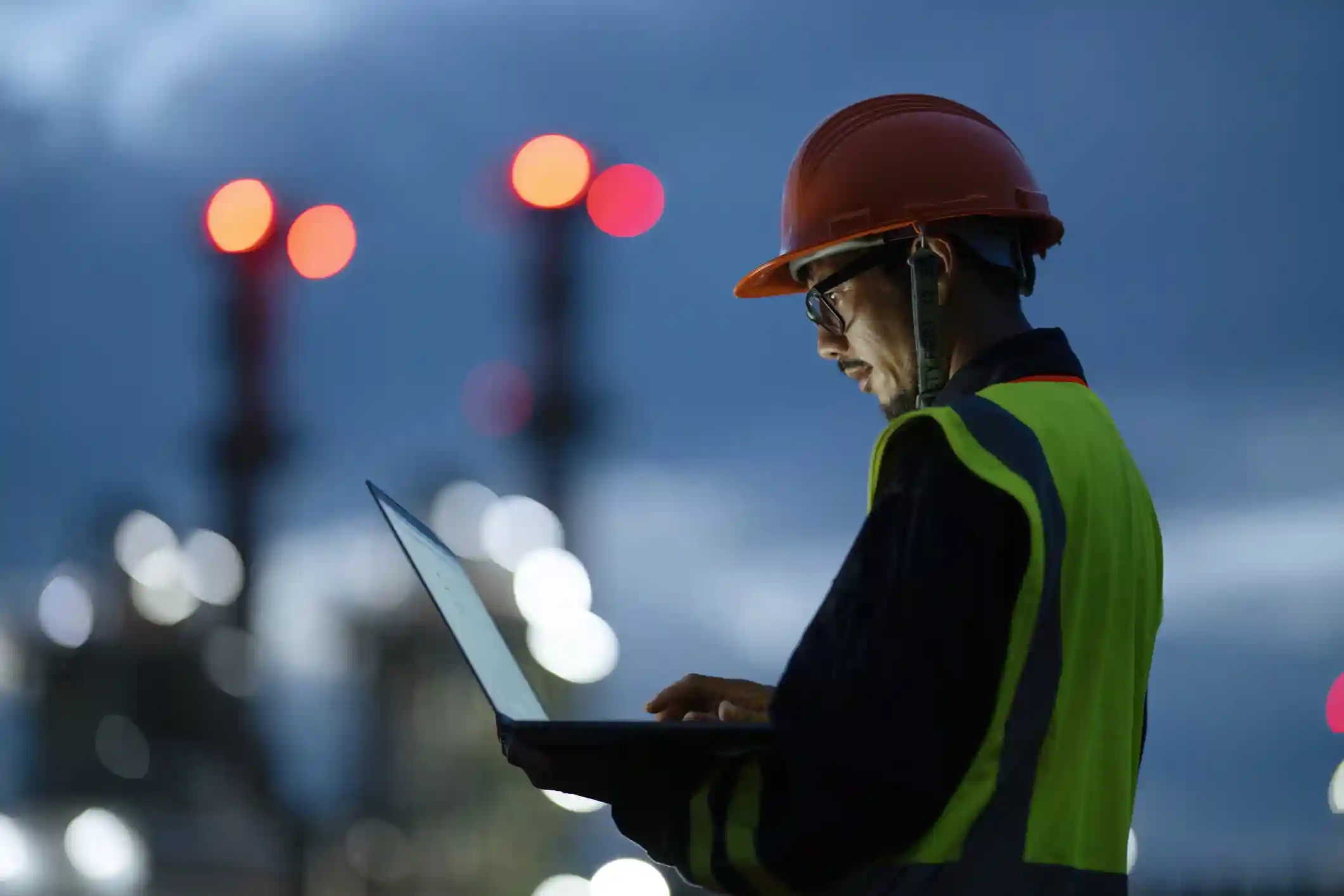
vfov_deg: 16.1
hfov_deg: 23.9
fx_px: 3173
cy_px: 448
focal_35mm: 85
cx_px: 672
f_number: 1.3
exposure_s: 1/100
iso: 400
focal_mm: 85
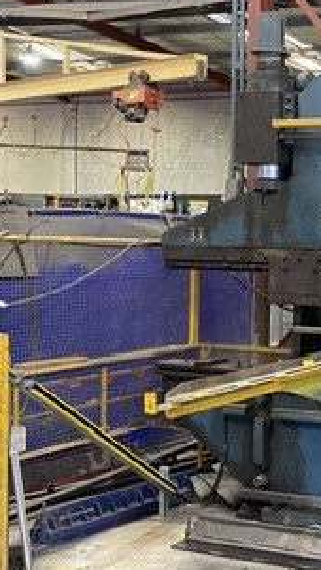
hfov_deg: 17.6
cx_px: 510
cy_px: 279
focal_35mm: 60
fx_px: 907
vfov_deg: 34.9
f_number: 1.8
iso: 250
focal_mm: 4.25
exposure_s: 1/50
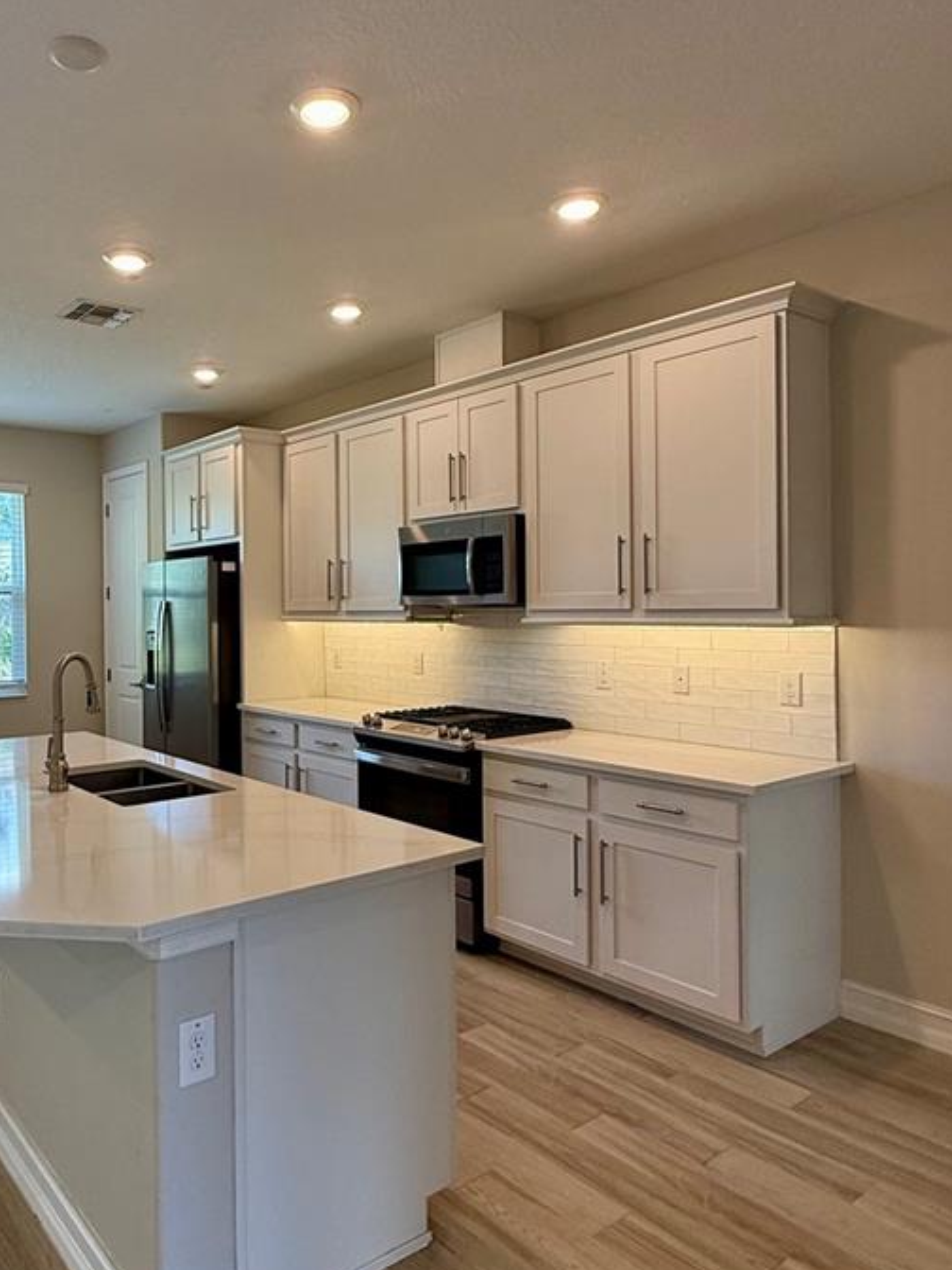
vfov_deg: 69.4
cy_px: 616
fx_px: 917
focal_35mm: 25
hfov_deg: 53.5
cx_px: 300
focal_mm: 2.22
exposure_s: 1/120
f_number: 2.2
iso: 125
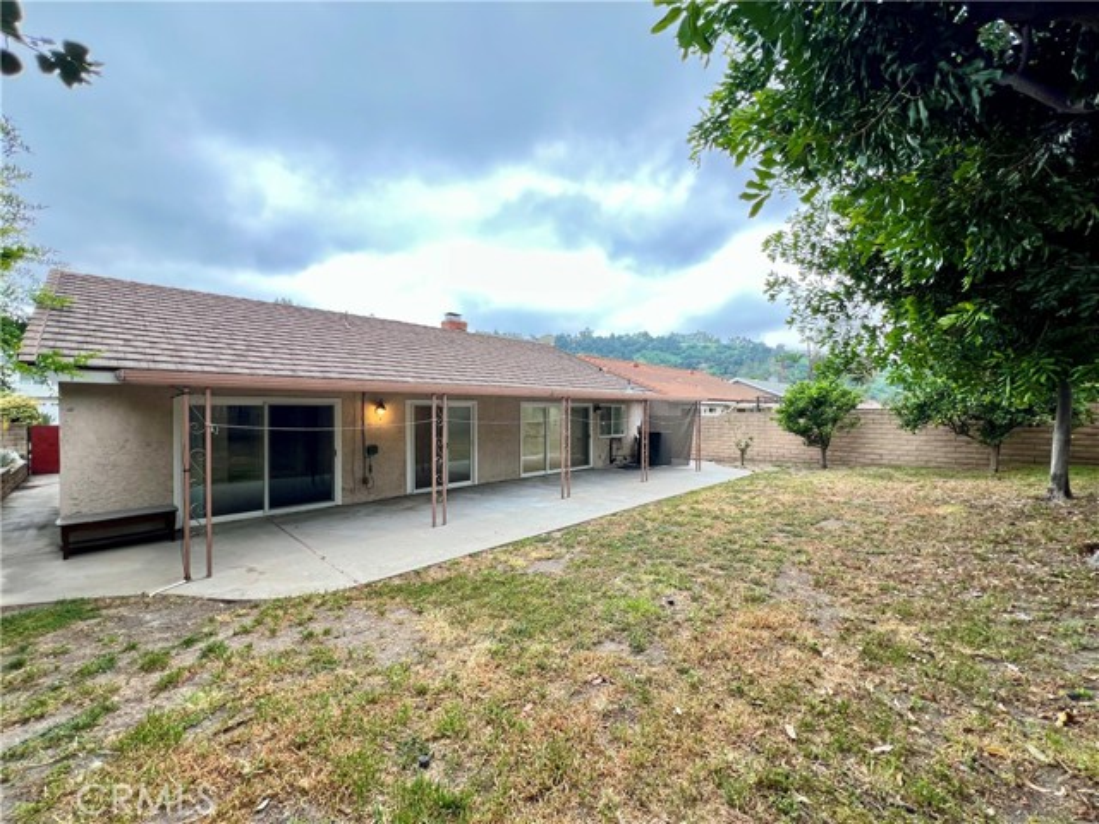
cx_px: 550
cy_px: 412
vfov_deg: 89.9
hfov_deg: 106.2
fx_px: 413
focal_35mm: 13
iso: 40
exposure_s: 1/99
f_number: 1.8
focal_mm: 1.57
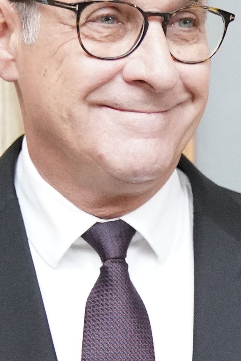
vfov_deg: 12.6
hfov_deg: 8.3
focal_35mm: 162
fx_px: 1627
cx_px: 324
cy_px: 277
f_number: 2.8
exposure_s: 1/500
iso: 10000
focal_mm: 37
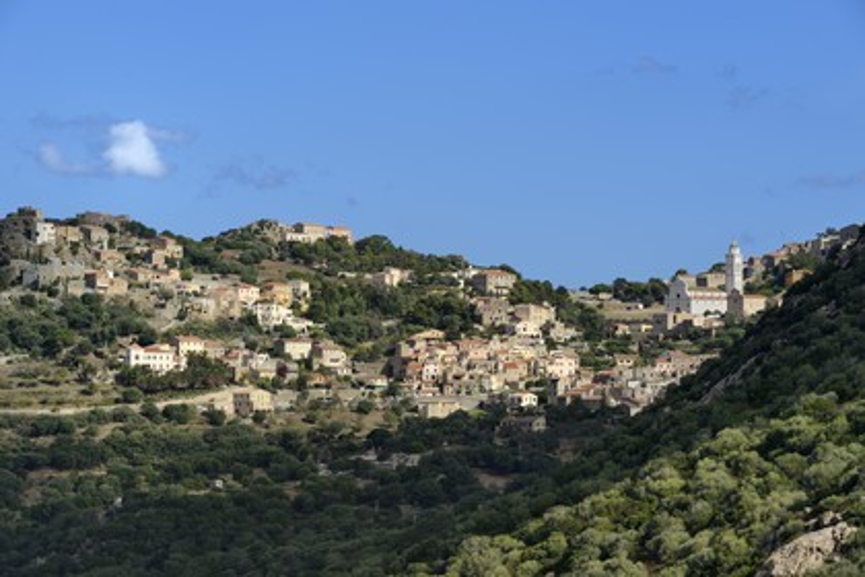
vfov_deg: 8.6
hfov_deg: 12.8
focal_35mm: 160
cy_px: 288
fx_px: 3844
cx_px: 432
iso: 200
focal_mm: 160
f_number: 14
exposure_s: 1/250
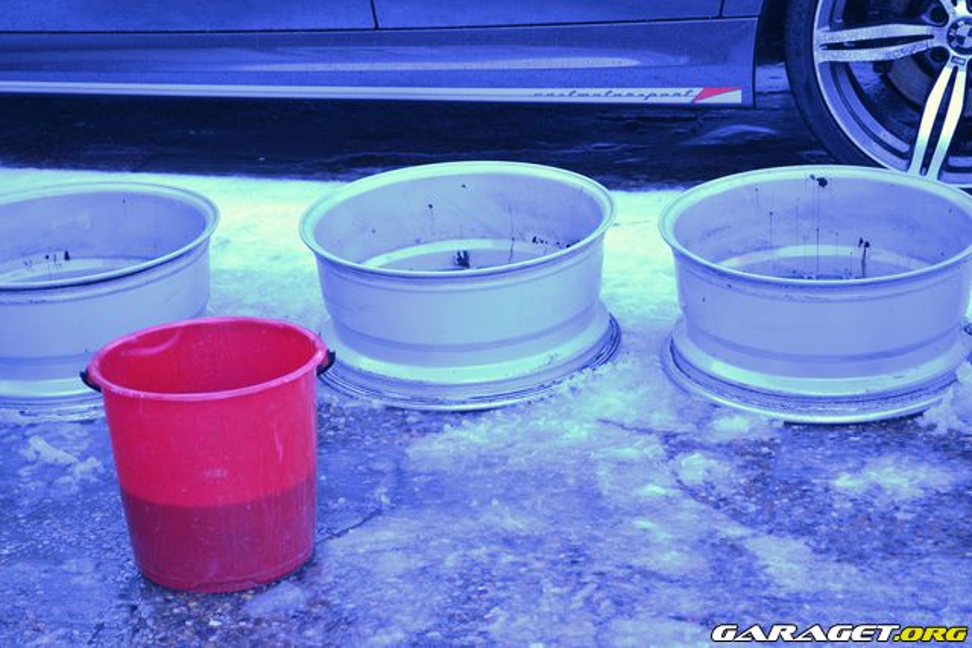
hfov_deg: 27.0
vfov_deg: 18.2
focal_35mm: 75
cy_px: 324
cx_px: 486
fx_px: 2025
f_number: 5.6
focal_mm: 50
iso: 100
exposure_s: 1/1.6
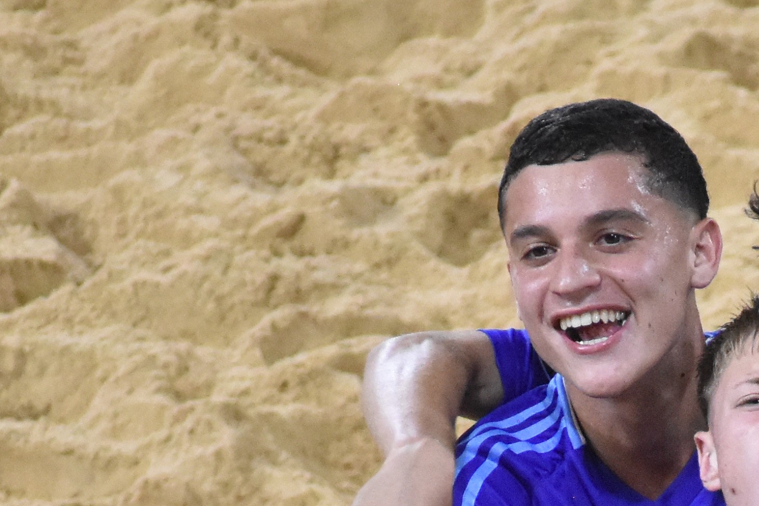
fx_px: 27198
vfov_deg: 1.1
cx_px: 676
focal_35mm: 1290
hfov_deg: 1.6
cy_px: 714
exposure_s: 1/640
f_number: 5.6
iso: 4000
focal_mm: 210
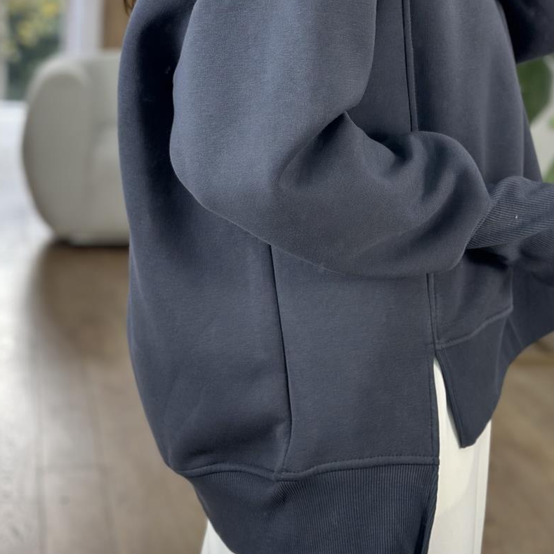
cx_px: 312
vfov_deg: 20.1
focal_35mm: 86
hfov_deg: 20.2
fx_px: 1557
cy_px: 158
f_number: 1.78
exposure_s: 1/100
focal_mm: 6.86
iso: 80
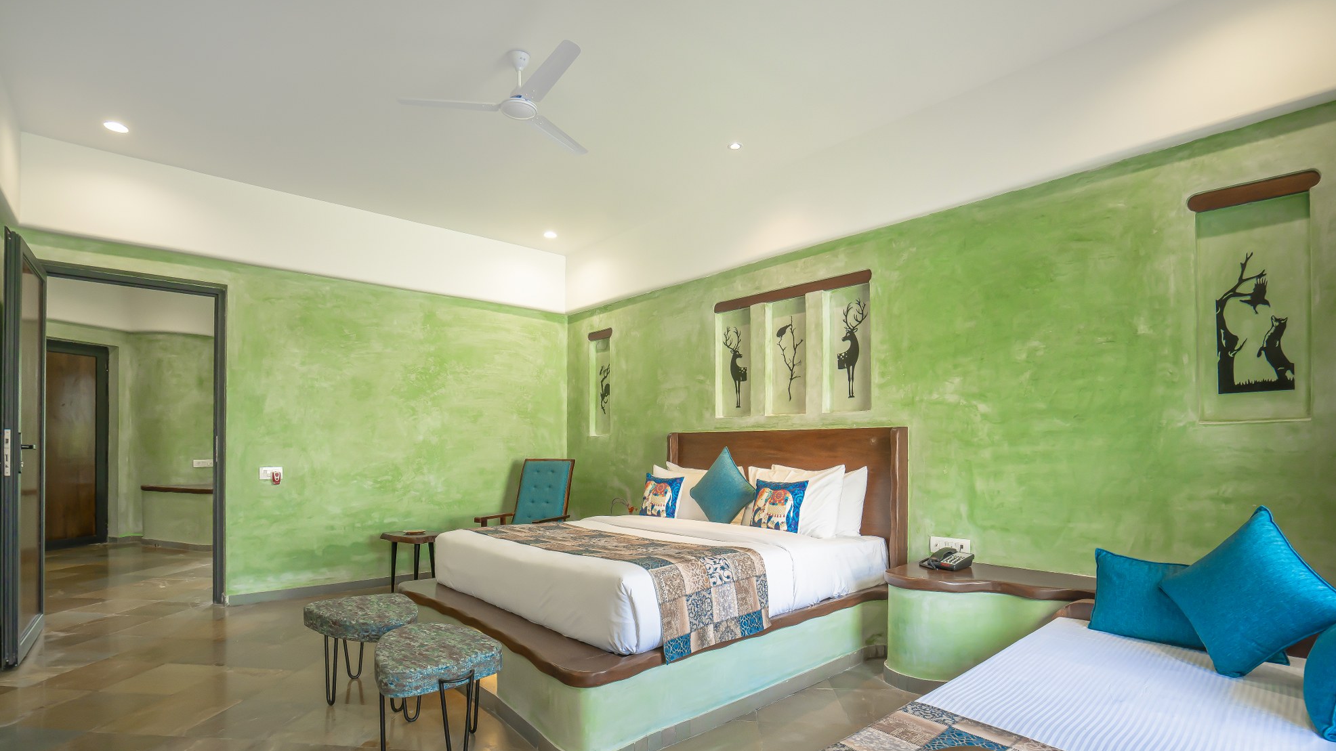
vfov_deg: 63.4
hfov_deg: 95.9
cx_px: 667
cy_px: 447
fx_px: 602
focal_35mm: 17
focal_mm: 16
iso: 250
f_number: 4
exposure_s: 1/100
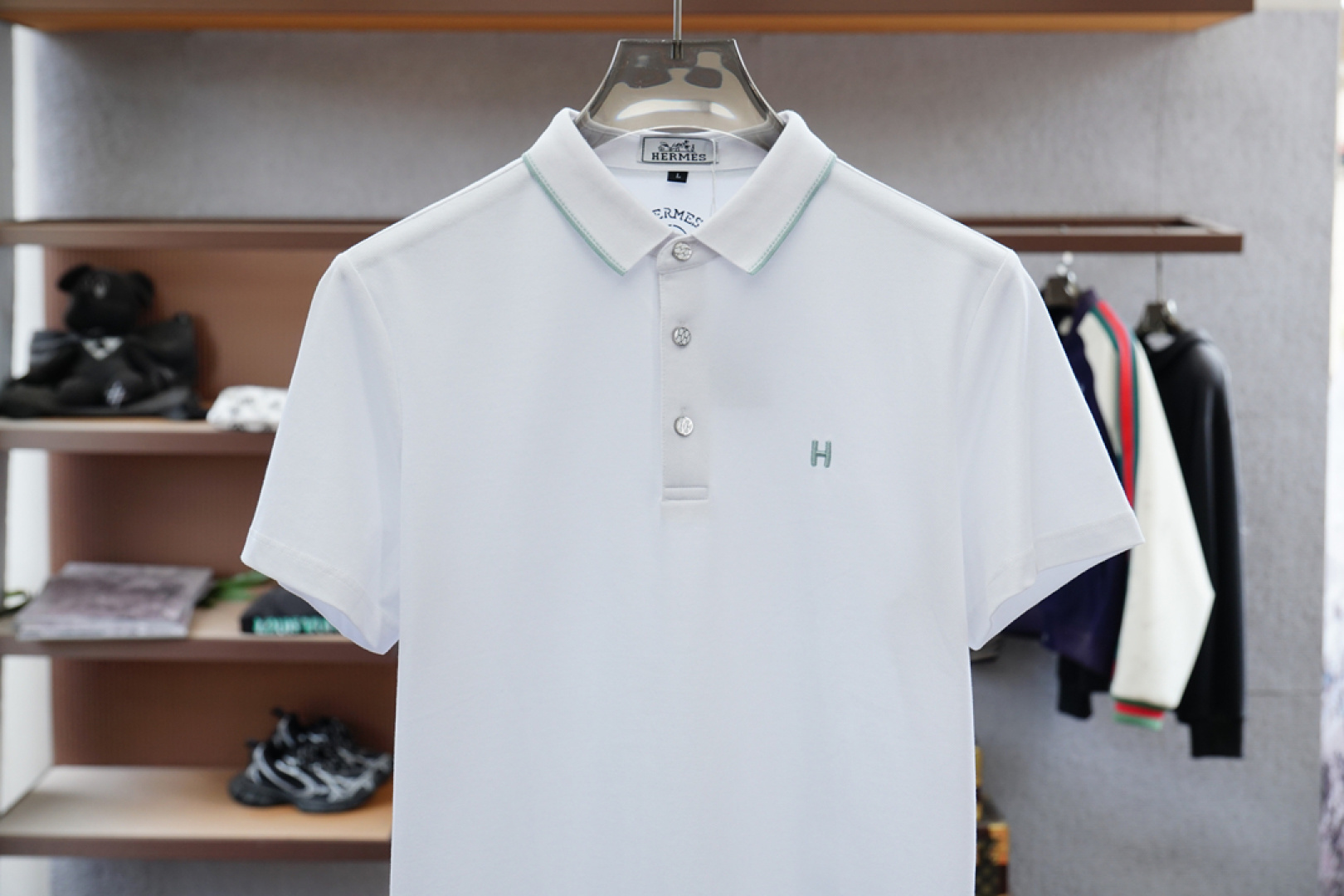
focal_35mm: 46
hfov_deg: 42.3
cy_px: 448
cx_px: 672
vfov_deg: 28.9
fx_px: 1736
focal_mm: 31
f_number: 4
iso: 400
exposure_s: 1/250
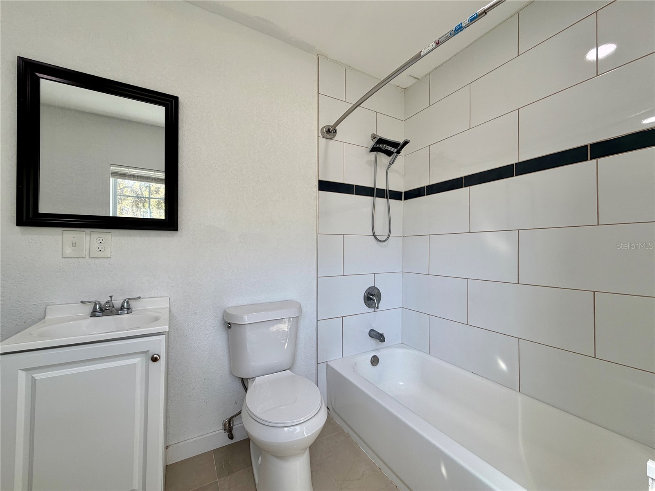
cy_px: 246
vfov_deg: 85.7
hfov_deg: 102.1
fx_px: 265
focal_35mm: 14
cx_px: 328
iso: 50
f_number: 2.2
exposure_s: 1/120
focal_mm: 2.22
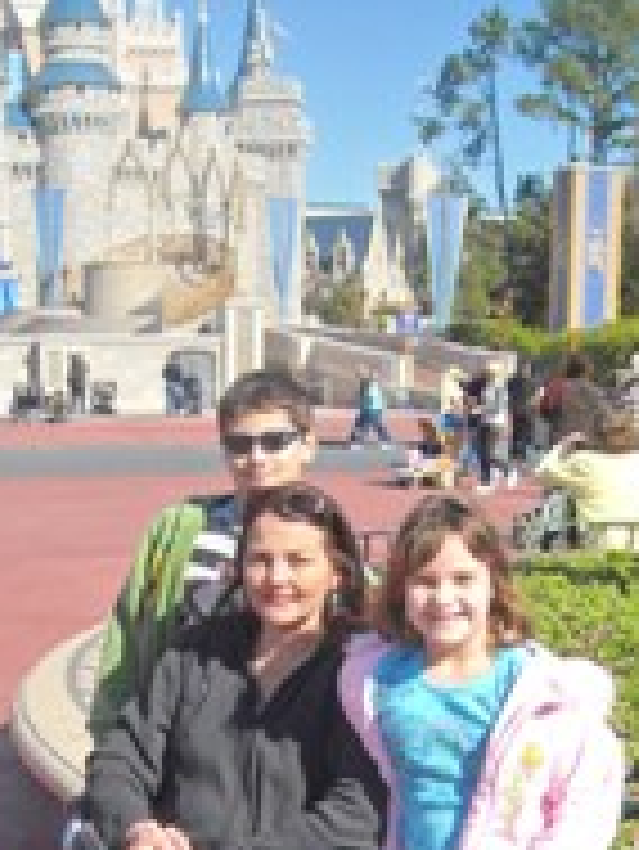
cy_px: 738
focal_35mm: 68
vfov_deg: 27.7
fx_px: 1672
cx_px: 279
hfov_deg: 21.6
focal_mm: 5.7
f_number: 5.6
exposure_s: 1/323
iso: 64
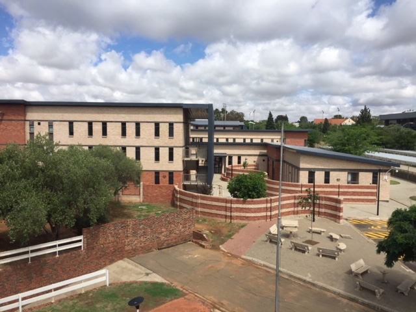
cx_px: 208
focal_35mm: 29
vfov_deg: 48.2
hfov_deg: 61.7
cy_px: 156
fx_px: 349
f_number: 2.2
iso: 32
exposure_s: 1/2639
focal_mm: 4.15
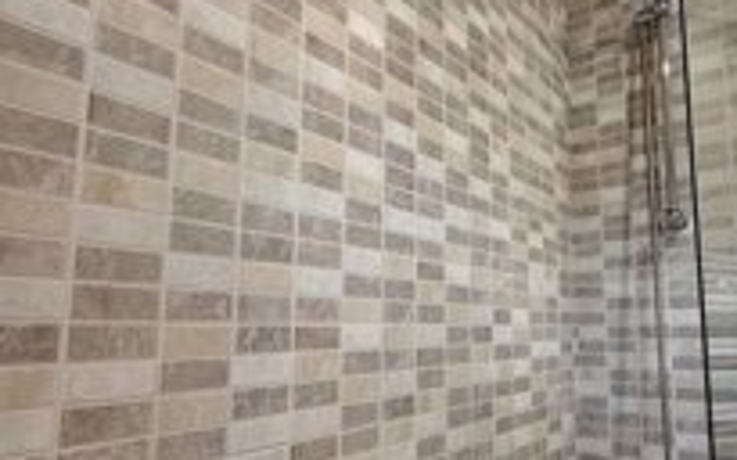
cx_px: 471
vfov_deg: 47.4
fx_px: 522
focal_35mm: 26
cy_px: 266
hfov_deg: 69.1
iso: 200
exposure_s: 1/100
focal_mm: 2.22
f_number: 2.2
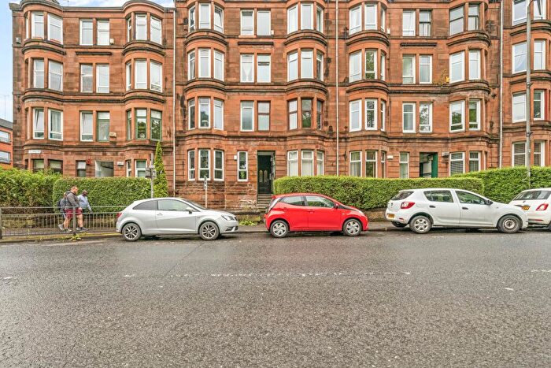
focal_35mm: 15
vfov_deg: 77.4
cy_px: 184
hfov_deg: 100.4
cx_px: 276
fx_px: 230
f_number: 4.5
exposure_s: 1/40
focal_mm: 15
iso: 800
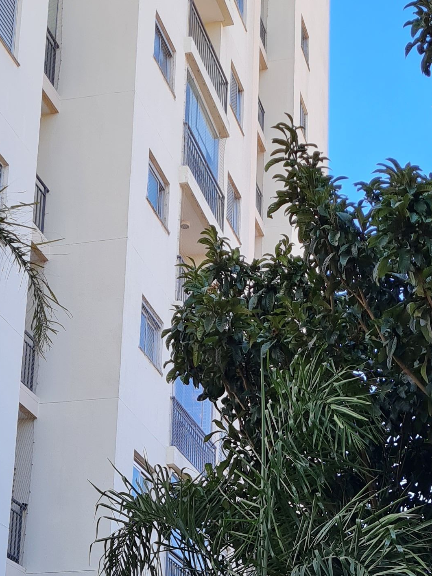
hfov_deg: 19.9
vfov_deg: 25.3
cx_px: 258
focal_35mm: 74
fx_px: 1232
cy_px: 551
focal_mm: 5.4
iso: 50
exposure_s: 1/428
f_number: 1.8
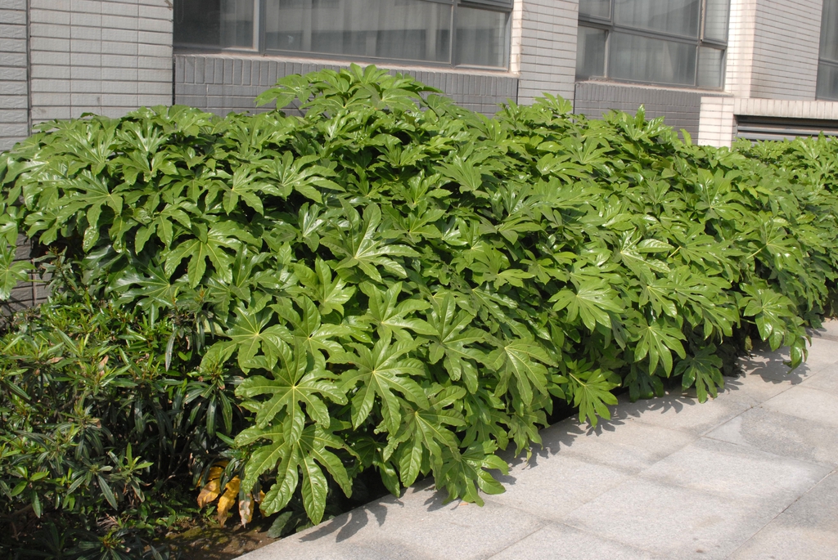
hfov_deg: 46.4
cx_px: 419
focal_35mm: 42
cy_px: 280
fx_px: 979
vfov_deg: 32.0
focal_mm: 28
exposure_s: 1/350
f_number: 10
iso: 400
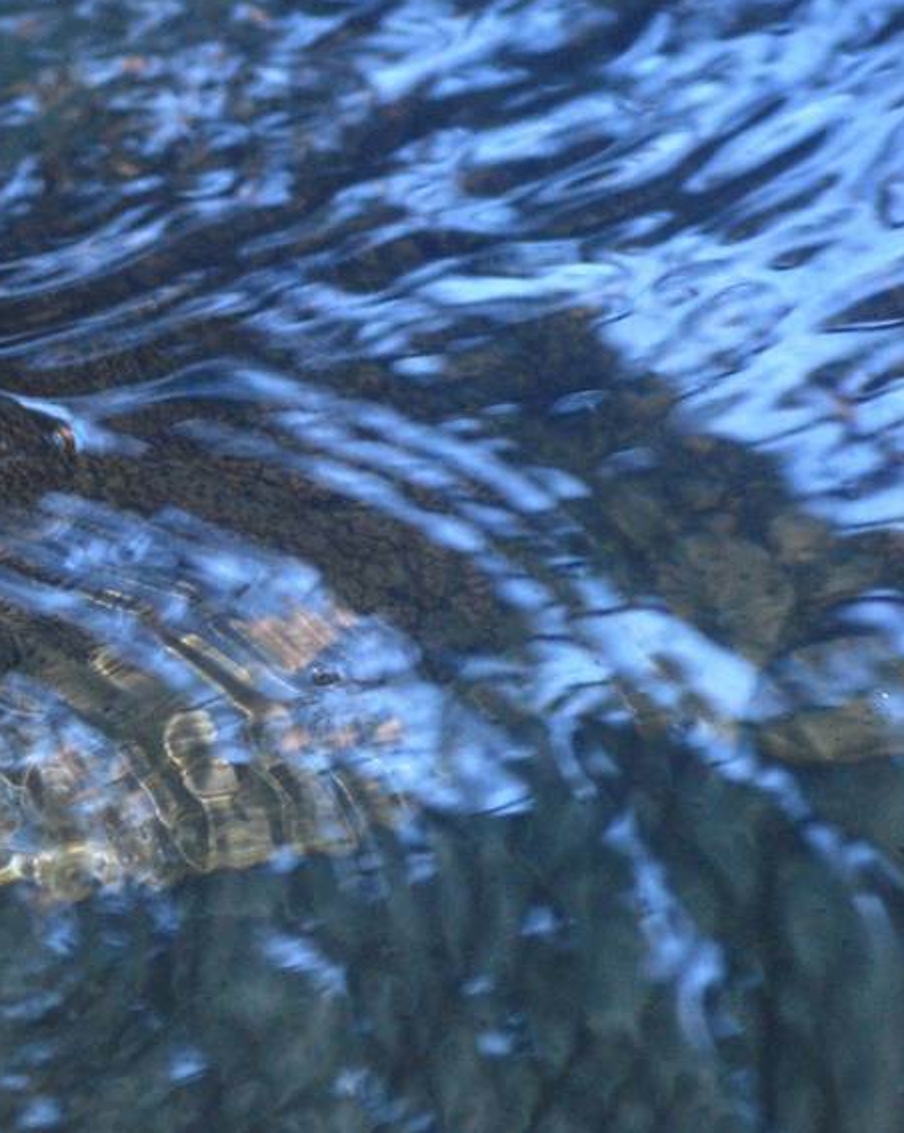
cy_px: 644
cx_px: -582
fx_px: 18023
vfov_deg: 3.6
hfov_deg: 2.9
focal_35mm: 538
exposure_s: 1/60
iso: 400
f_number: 4.5
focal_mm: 135
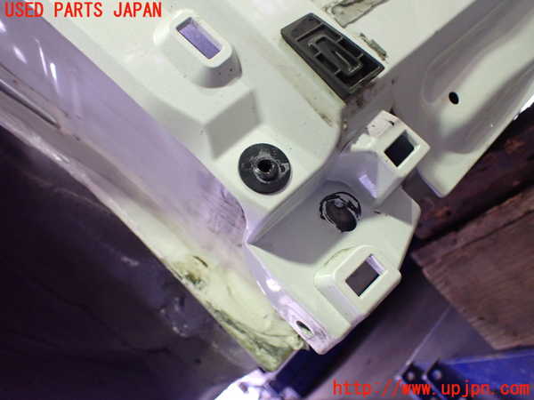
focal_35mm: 30
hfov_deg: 60.0
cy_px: 200
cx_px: 267
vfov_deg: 46.8
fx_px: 463
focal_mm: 5.4
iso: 1000
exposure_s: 1/30
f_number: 2.3
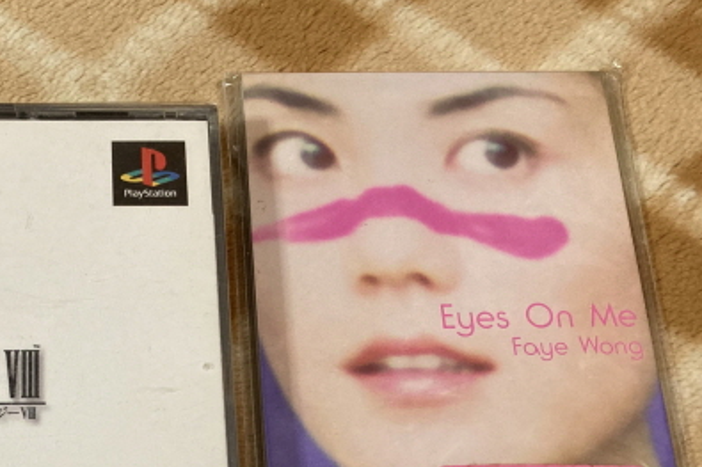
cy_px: 414
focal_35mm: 59
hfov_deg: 32.7
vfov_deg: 22.5
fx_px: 1150
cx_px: 105
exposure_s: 1/60
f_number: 1.8
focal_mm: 3.99
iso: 160
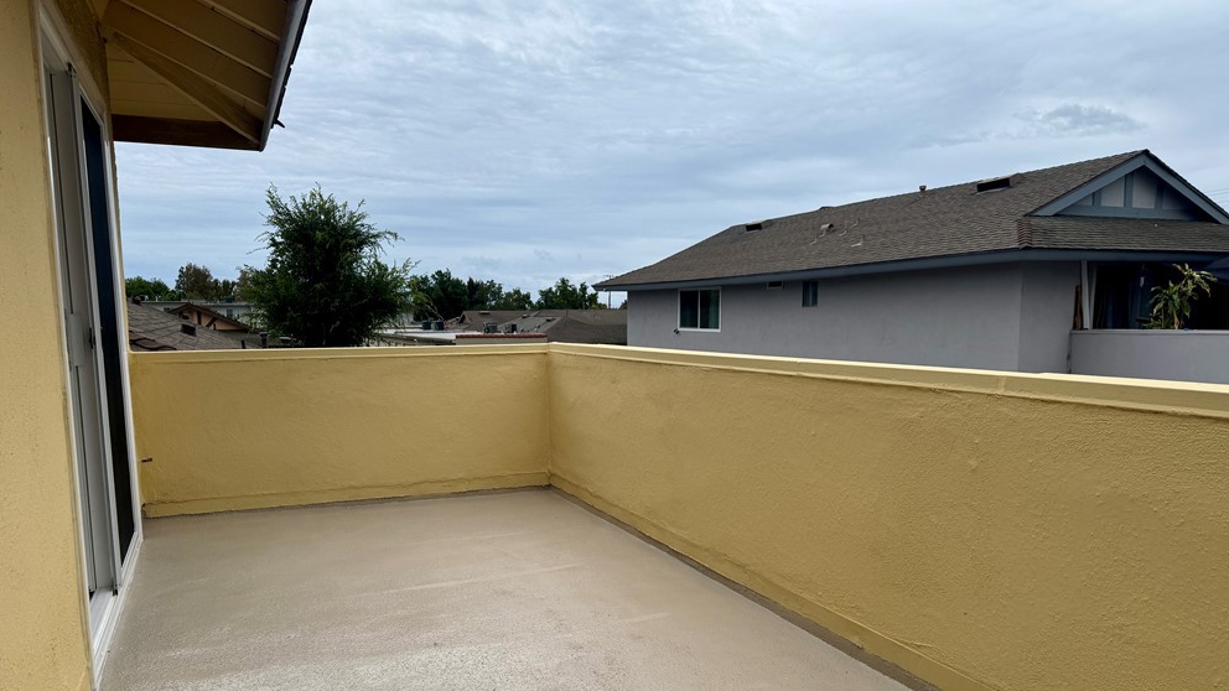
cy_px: 432
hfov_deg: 69.9
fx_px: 880
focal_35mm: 27
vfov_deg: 42.6
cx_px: 602
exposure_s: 1/1637
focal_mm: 6.76
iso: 80
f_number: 1.78
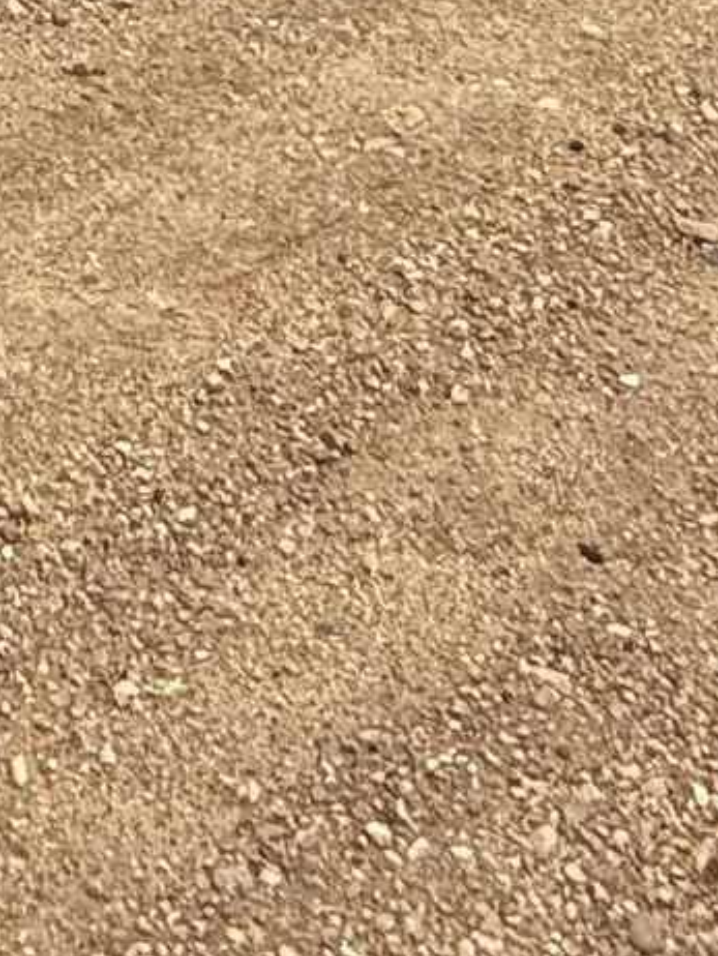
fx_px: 2570
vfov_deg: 14.0
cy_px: -1382
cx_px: -310
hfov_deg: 14.9
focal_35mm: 93
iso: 50
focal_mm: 2.22
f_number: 2.2
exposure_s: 1/1795
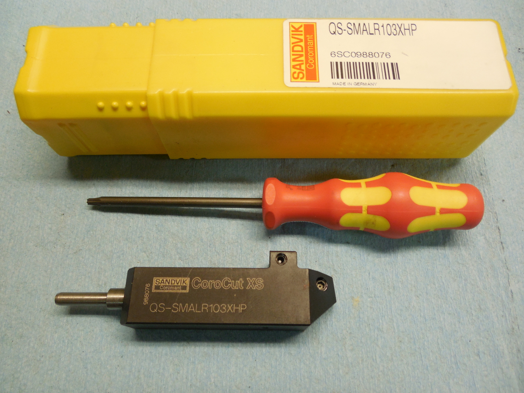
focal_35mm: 25
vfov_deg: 54.9
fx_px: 378
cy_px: 196
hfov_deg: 69.4
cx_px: 262
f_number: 3.3
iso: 220
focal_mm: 4.5
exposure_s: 1/30
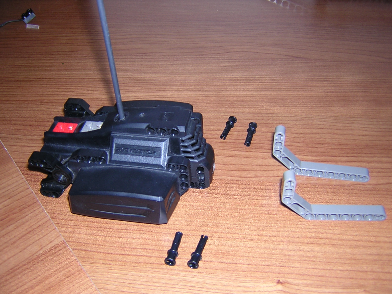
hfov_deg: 51.4
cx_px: 196
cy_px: 147
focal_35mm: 36
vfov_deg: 39.7
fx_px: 408
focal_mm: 4.7
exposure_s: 1/60.1
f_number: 2.6
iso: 100
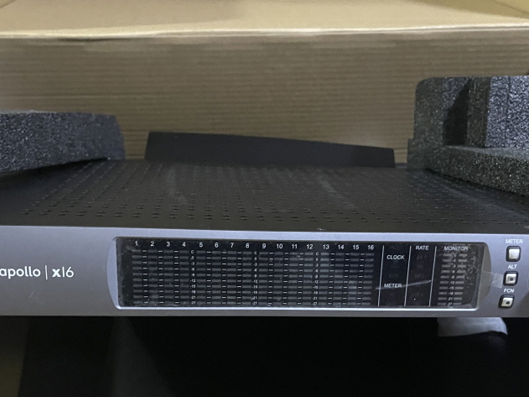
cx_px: 283
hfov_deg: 42.9
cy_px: 330
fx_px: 672
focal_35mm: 44
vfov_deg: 31.8
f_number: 1.6
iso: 800
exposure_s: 1/30
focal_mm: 5.1
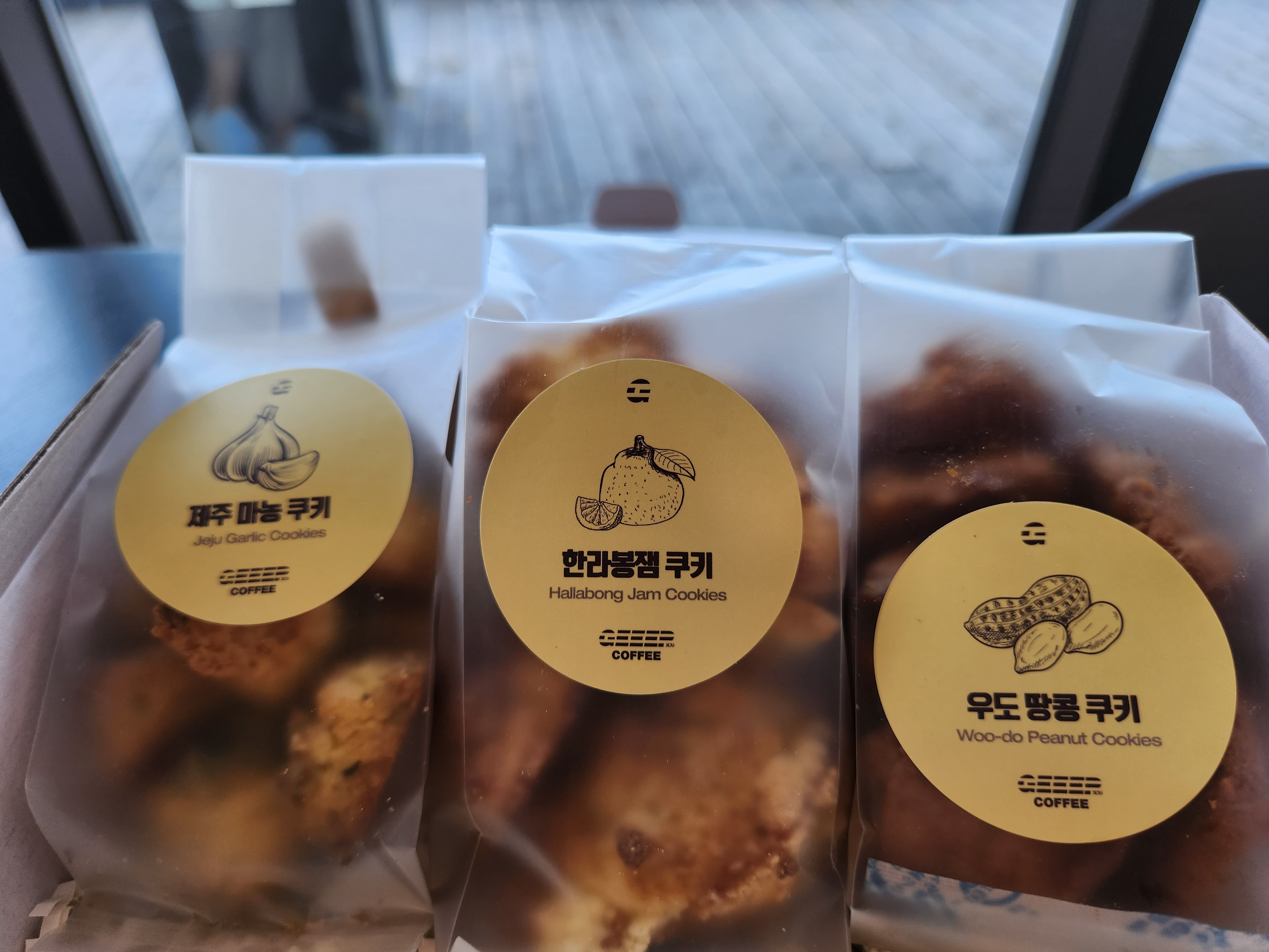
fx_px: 843
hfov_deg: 73.9
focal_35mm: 23
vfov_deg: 58.9
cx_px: 634
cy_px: 476
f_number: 1.8
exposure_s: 1/120
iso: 40
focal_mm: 5.4
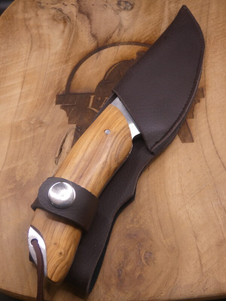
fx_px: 331
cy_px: 150
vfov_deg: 49.0
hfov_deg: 37.7
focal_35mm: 38
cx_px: 113
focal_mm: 6.8
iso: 250
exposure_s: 1/80
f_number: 3.5
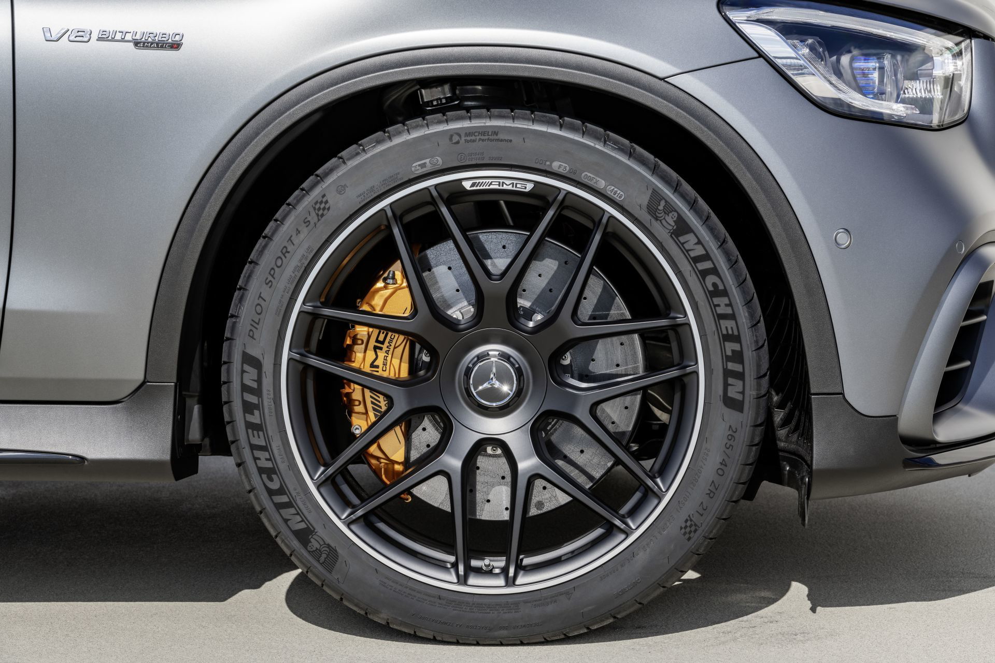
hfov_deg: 17.1
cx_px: 498
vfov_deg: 11.4
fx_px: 3316
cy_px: 332
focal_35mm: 120
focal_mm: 120
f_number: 11
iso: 100
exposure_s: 1/250
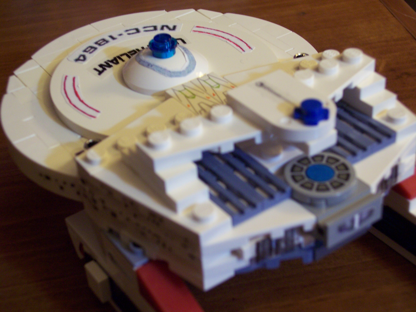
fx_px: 781
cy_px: 156
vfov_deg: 22.6
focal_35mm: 65
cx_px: 208
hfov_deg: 29.8
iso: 200
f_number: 4
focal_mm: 13.3
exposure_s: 1/10
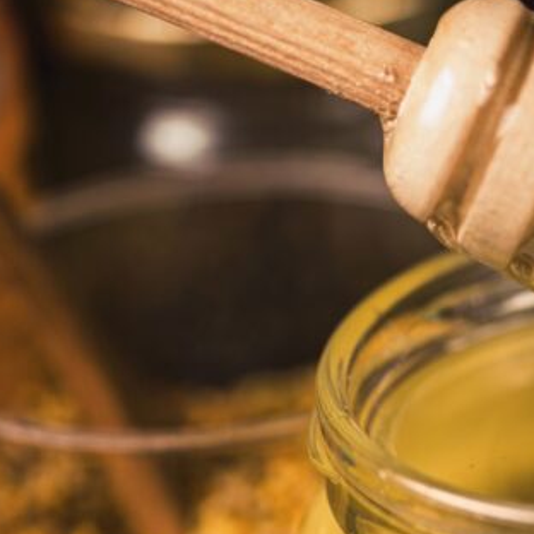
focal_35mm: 220
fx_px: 3840
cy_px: 390
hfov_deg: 7.9
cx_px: 548
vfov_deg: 7.9
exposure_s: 1/160
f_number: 5
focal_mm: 105
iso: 100
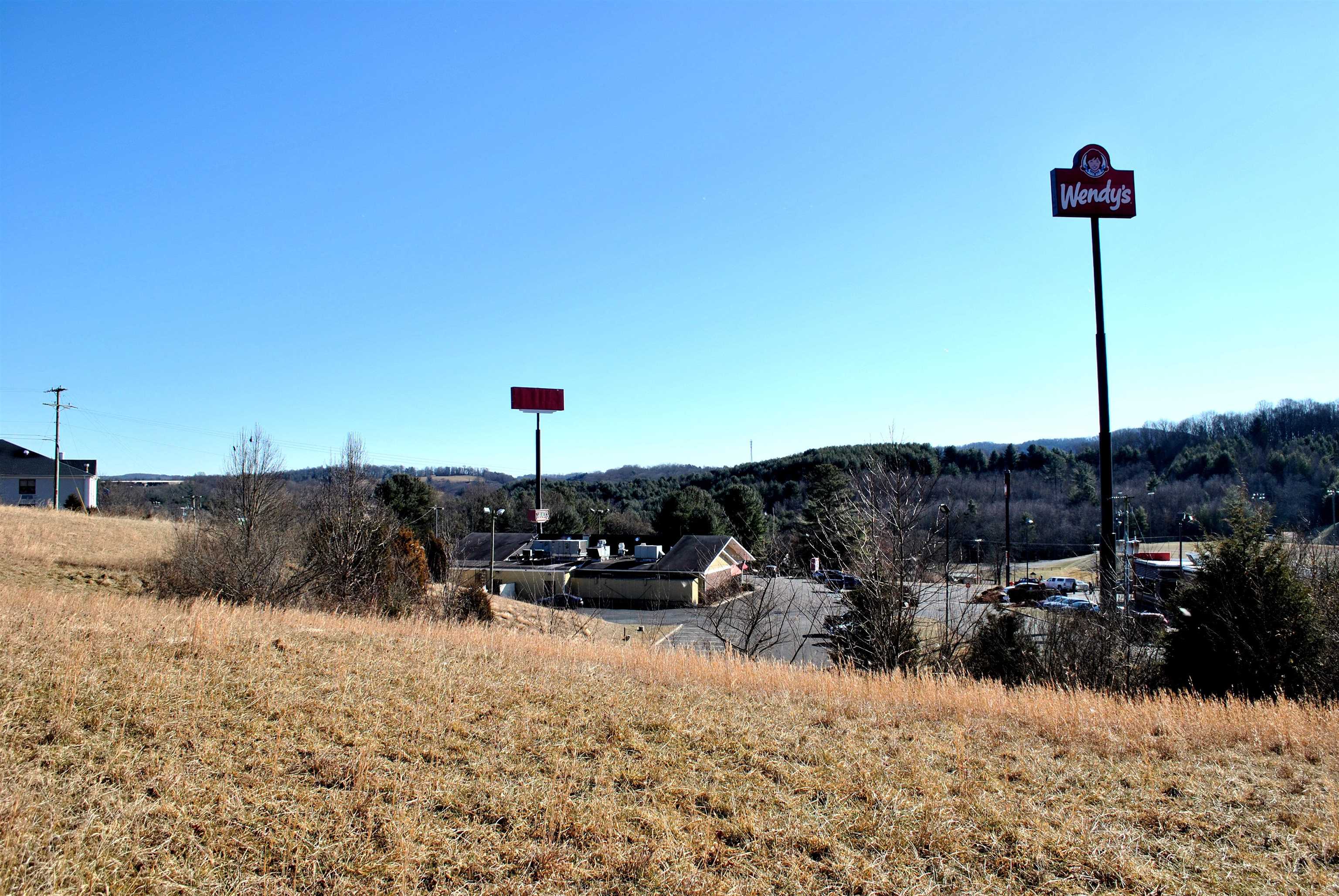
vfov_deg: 48.0
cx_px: 670
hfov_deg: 67.3
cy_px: 448
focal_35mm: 27
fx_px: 1005
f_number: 8
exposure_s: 1/250
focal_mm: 18
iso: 100
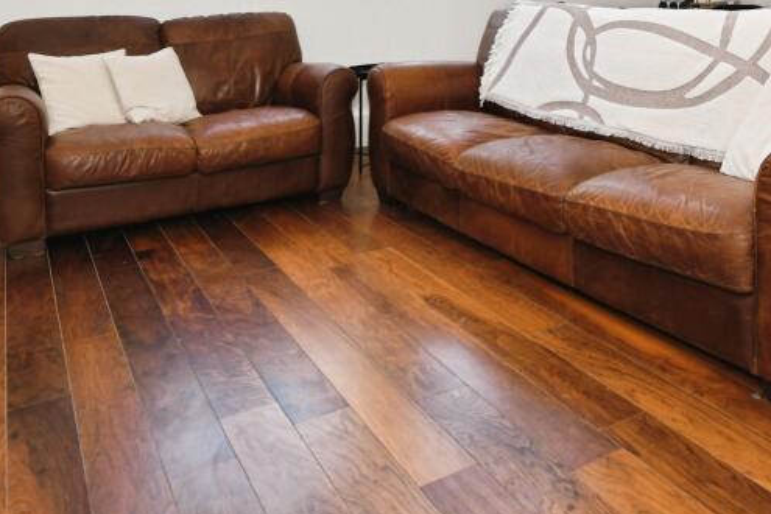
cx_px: 385
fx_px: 664
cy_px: 9
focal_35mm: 31
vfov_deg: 38.0
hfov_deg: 60.3
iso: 400
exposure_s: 1/60
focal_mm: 10
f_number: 8
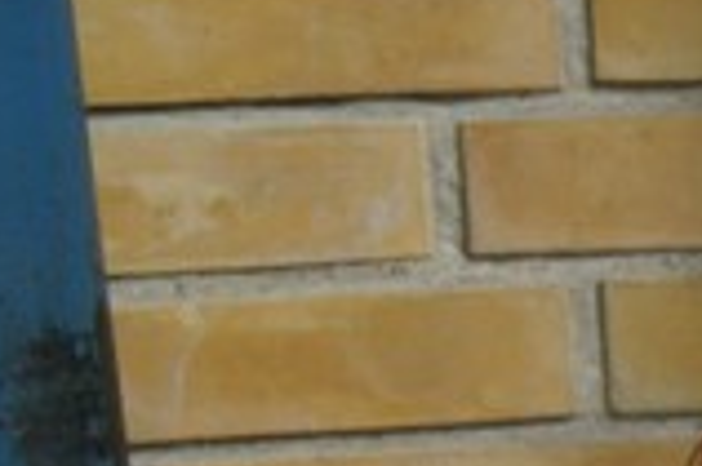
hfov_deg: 15.3
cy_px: 537
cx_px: 1293
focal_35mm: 114
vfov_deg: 11.8
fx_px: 2221
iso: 800
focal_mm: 20
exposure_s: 1/40
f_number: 4
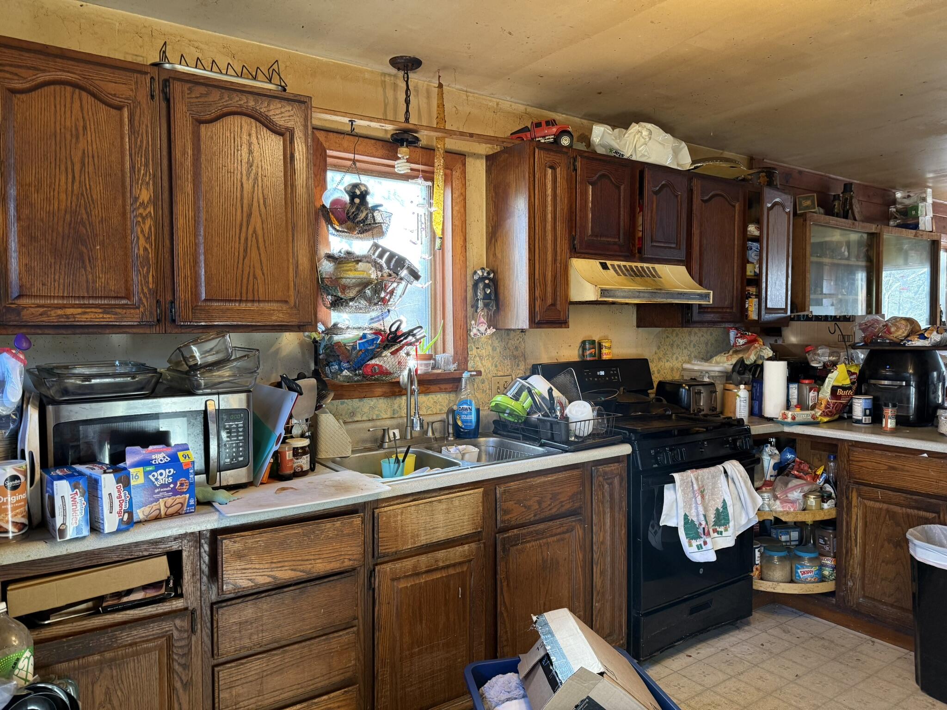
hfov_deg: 71.6
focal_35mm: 24
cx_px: 474
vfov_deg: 56.8
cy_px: 355
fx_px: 657
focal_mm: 6.76
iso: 200
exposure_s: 1/60
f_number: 1.78
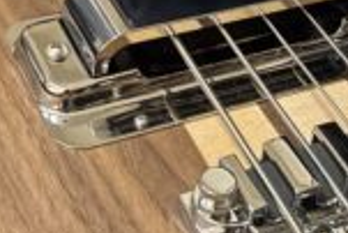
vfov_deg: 13.8
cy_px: 65
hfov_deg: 20.6
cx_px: 207
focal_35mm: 99
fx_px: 958
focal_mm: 6.76
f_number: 1.78
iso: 200
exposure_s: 1/60
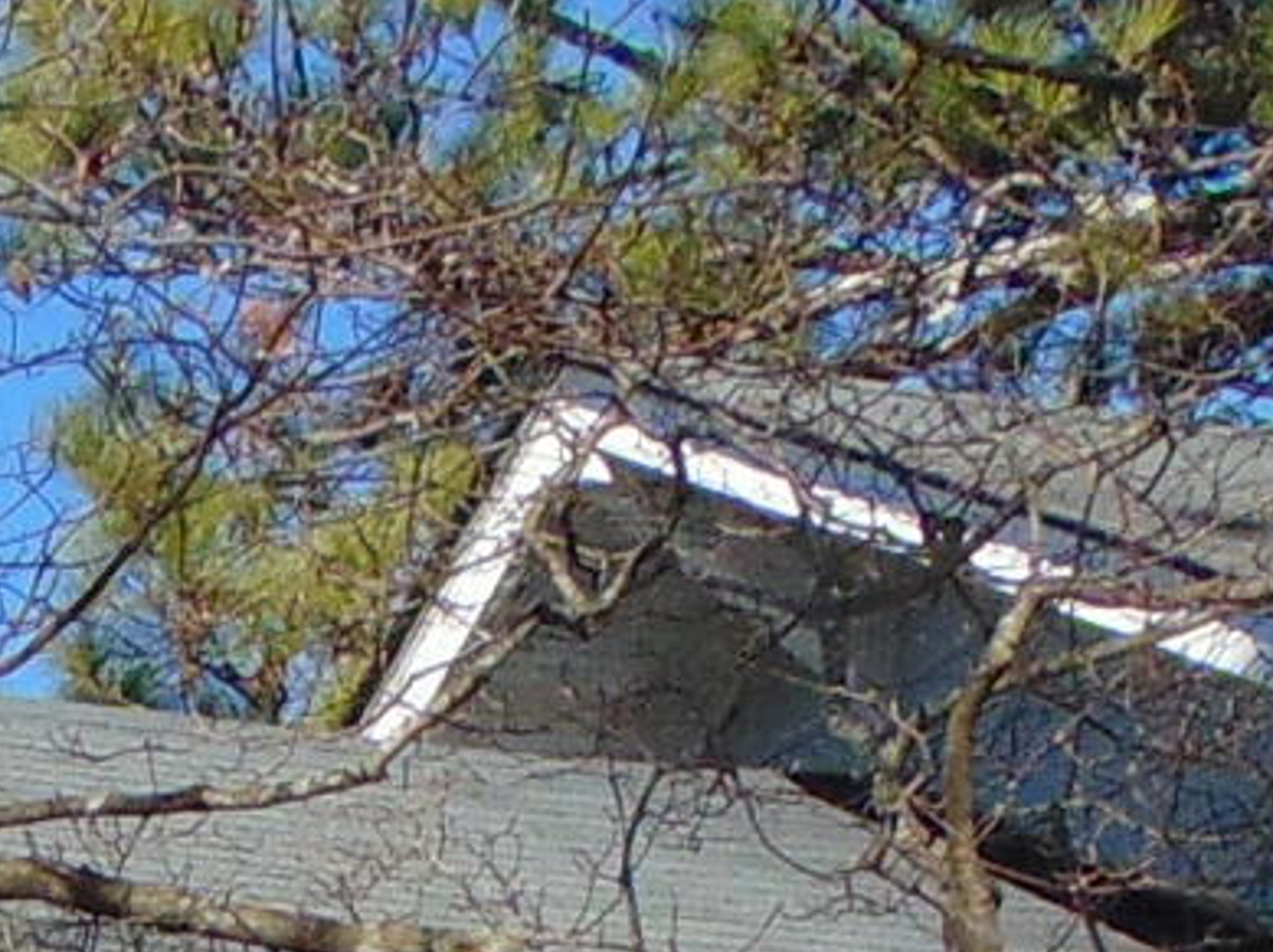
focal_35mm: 193
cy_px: 2578
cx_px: -851
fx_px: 7091
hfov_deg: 9.8
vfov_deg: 7.1
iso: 80
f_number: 7.7
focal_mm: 4.5
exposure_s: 1/250
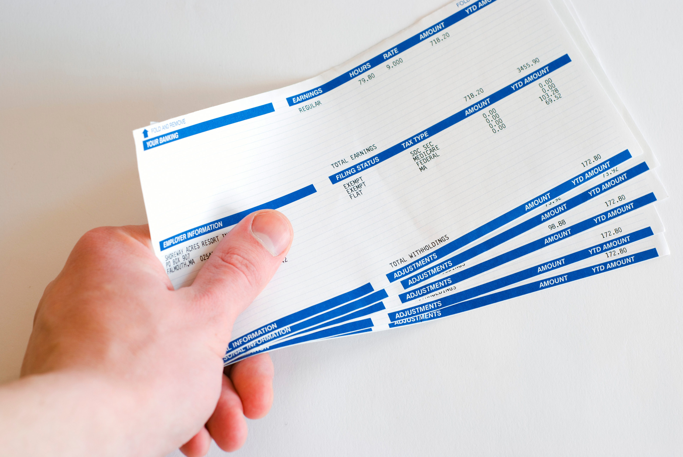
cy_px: 228
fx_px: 1425
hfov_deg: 27.0
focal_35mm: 75
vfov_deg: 18.2
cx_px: 342
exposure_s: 1/5
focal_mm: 50
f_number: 5.6
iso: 100
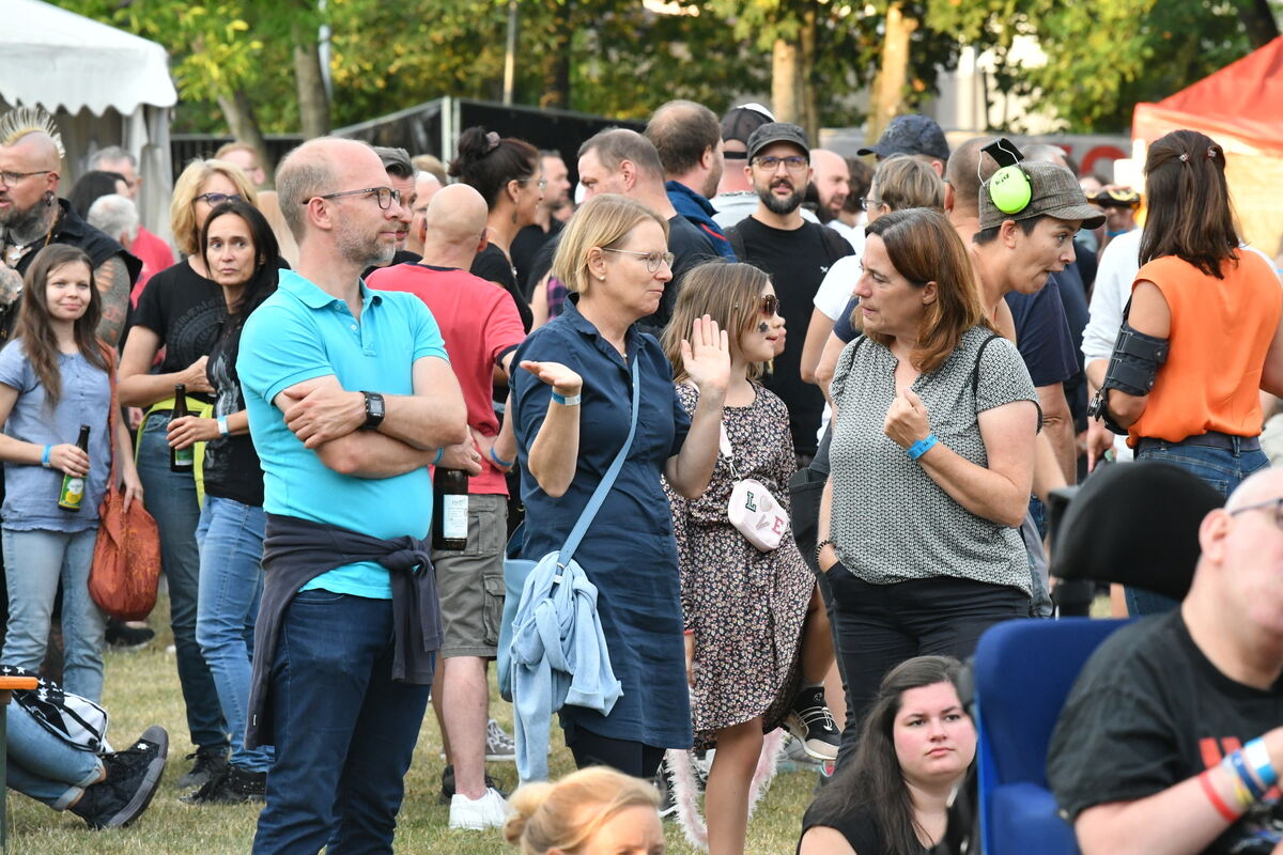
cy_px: 428
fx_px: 10691
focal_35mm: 300
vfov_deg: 4.6
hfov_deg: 6.9
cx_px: 642
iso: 2000
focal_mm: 200
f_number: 9
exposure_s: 1/320
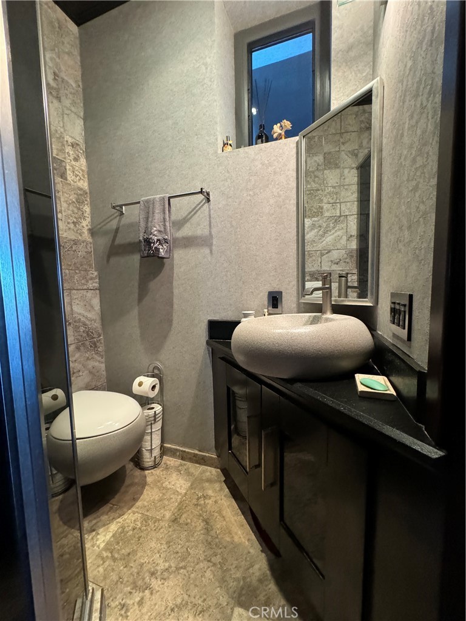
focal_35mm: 14
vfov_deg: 102.1
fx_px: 251
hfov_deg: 85.7
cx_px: 233
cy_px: 310
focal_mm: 2.22
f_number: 2.2
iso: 800
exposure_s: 1/60
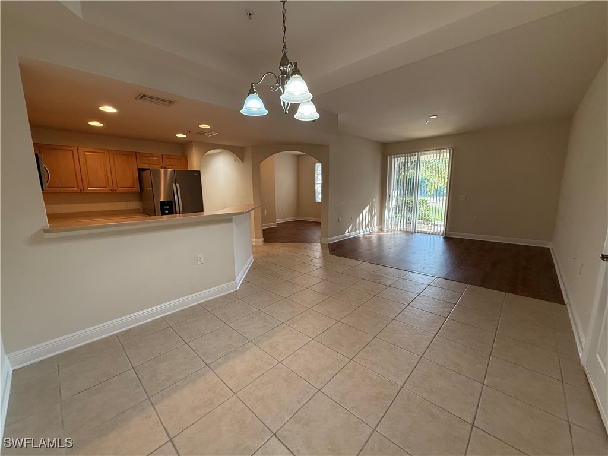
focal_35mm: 14
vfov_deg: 85.7
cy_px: 228
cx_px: 304
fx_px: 246
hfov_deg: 102.1
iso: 250
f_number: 2.2
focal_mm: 2.22
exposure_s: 1/120
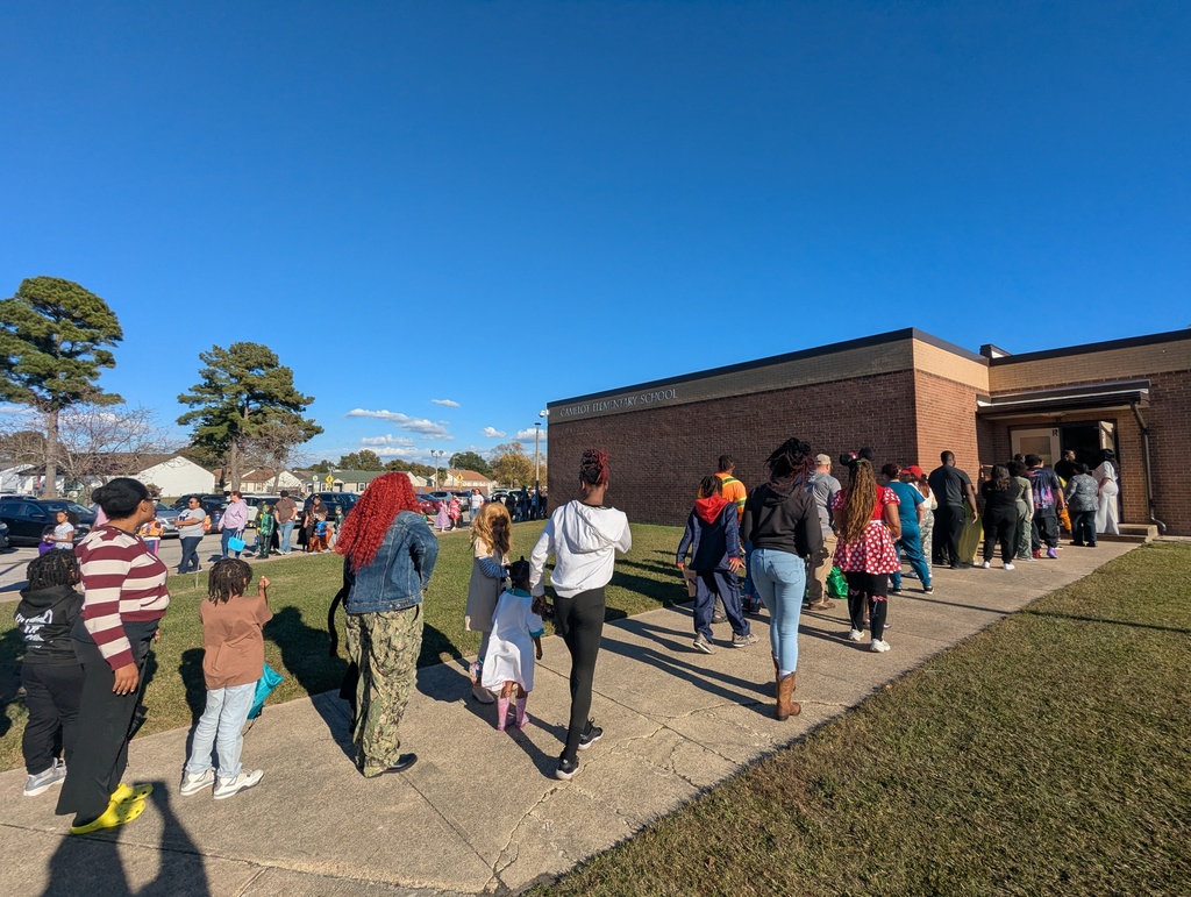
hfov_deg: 94.4
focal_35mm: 16
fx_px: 551
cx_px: 596
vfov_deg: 78.2
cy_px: 448
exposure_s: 1/2398
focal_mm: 2.35
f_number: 2.2
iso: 44
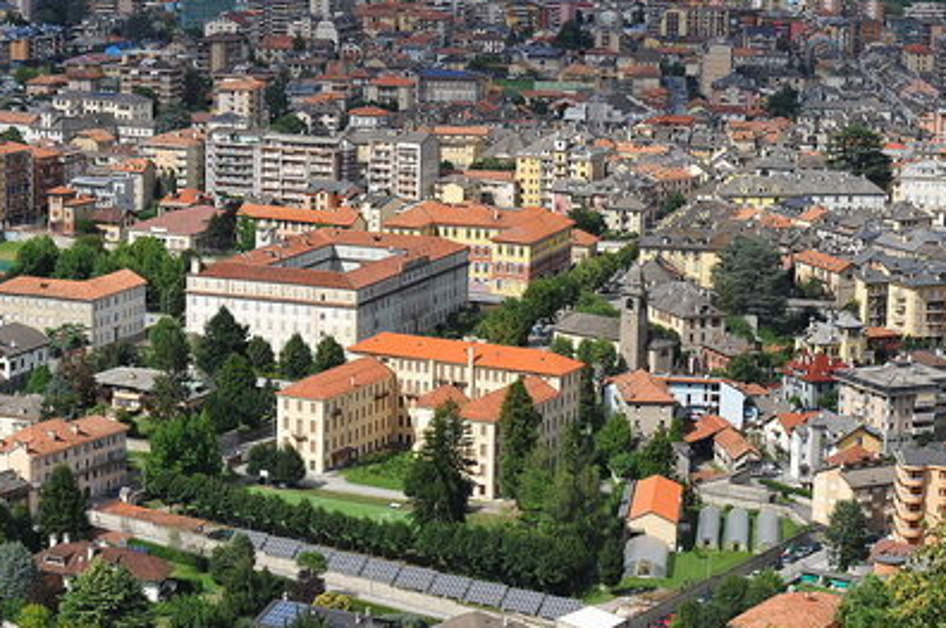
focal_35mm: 106
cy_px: 307
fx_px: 2782
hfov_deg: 19.3
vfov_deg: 12.9
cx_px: 339
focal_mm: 70
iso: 200
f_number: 8
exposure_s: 1/640
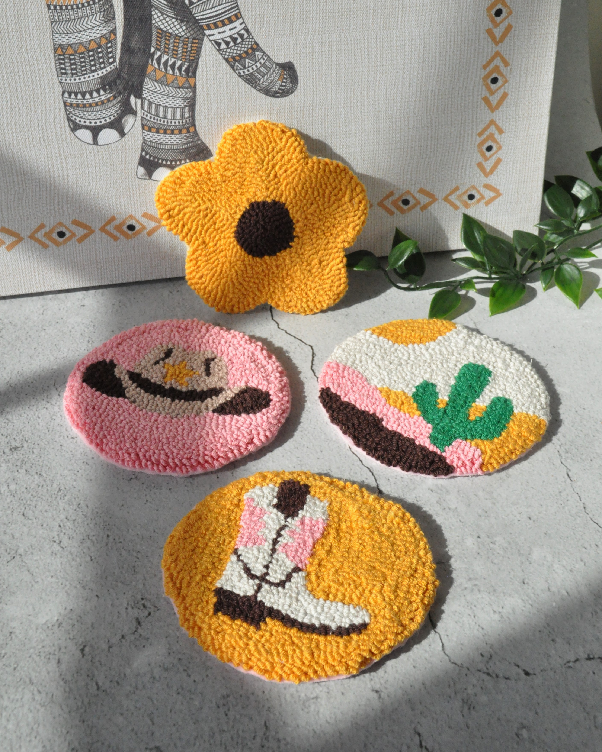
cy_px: 296
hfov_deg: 30.5
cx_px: 301
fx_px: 1104
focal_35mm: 50
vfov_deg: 37.5
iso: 2500
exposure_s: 1/1600
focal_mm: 29
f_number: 10
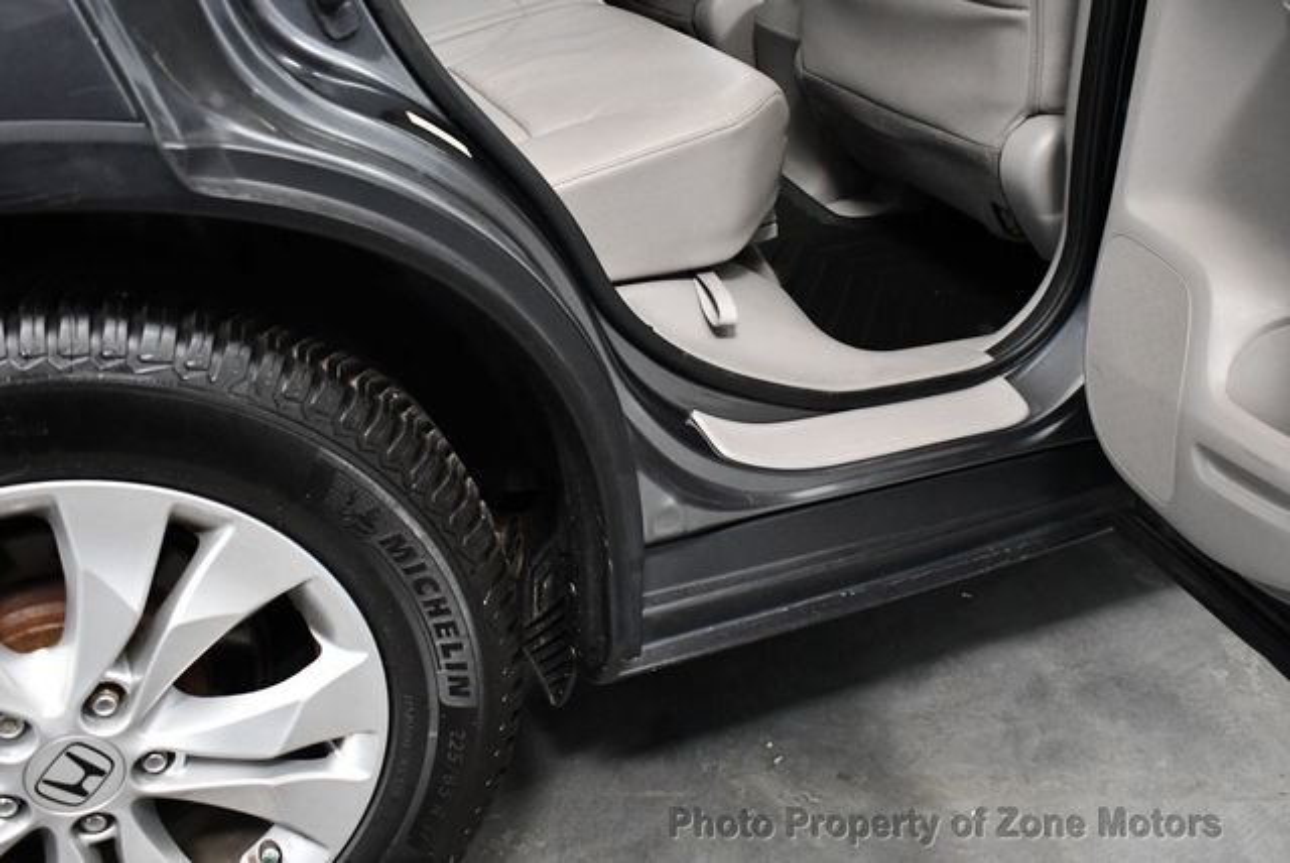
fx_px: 1291
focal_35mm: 36
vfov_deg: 36.9
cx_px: 645
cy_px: 432
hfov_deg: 53.1
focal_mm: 18
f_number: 3.5
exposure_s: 1/100
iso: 3200
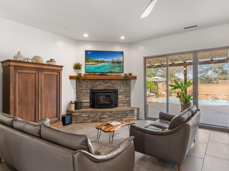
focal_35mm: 21
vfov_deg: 63.4
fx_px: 139
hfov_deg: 78.8
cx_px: 125
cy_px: 83
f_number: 8
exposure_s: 1/5
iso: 80
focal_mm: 17
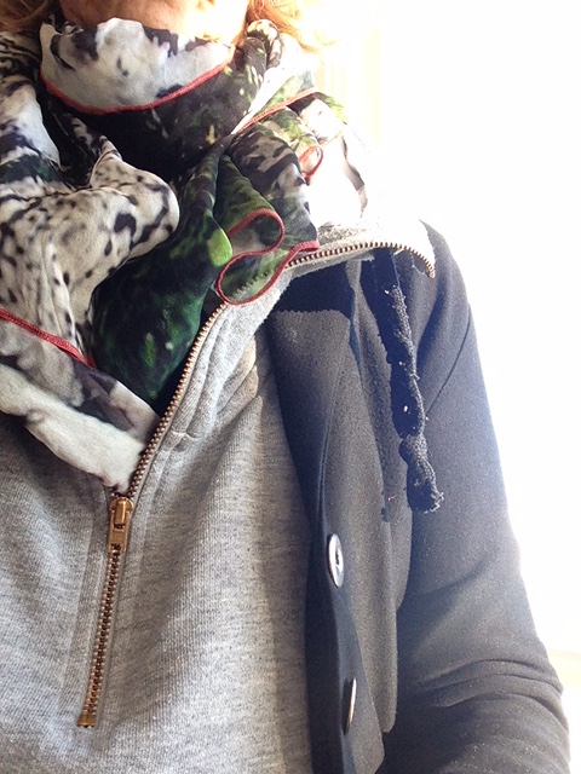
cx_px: 290
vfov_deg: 55.4
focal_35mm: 33
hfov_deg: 42.9
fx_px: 739
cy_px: 387
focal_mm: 2.15
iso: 80
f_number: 2.4
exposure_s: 1/120
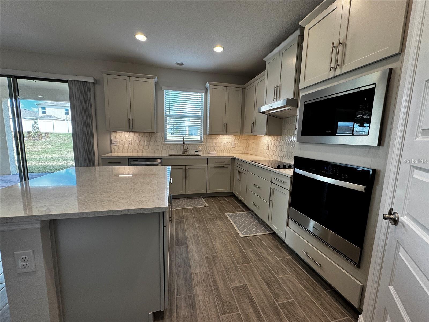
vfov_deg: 85.7
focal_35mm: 14
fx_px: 174
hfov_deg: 102.1
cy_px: 161
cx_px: 214
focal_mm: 2.22
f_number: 2.2
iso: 100
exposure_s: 1/120
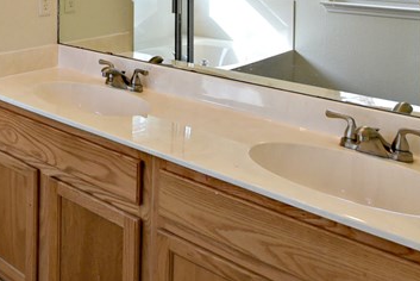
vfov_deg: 27.8
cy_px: -48
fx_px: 502
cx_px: -111
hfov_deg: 34.1
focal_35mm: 43
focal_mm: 14
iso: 400
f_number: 5.6
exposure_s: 1/125
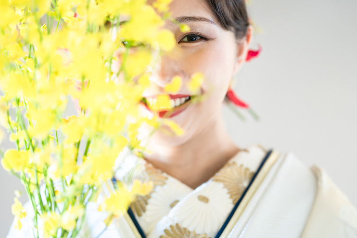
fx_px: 1418
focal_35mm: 143
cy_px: 118
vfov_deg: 9.6
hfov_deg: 14.4
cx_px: 182
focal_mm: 135
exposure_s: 1/125
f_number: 1.8
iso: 500
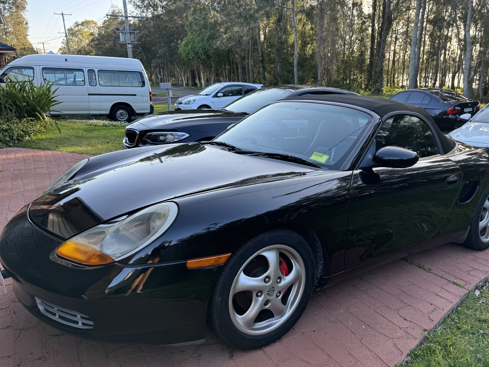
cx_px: 278
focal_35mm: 28
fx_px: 396
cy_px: 191
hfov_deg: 63.2
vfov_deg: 49.7
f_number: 1.78
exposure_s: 1/350
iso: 80
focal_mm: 6.76
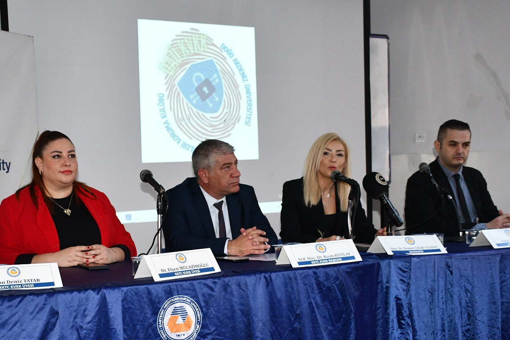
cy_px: 242
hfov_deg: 34.9
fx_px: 807
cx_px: 204
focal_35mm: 57
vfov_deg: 23.6
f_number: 3.8
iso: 1400
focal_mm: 26
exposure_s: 1/60
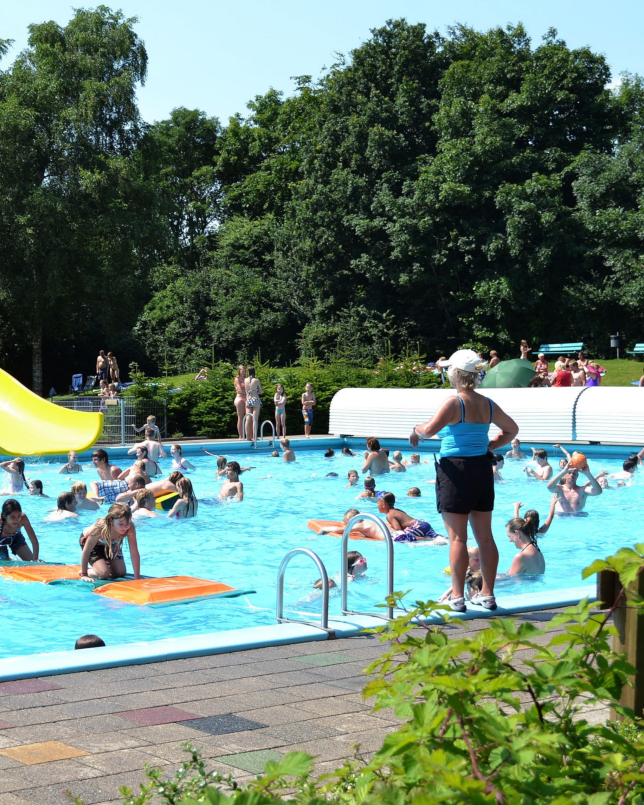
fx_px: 1620
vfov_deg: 27.9
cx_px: 121
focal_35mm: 68
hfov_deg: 22.2
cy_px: 402
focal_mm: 32
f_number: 7.1
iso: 100
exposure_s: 1/200
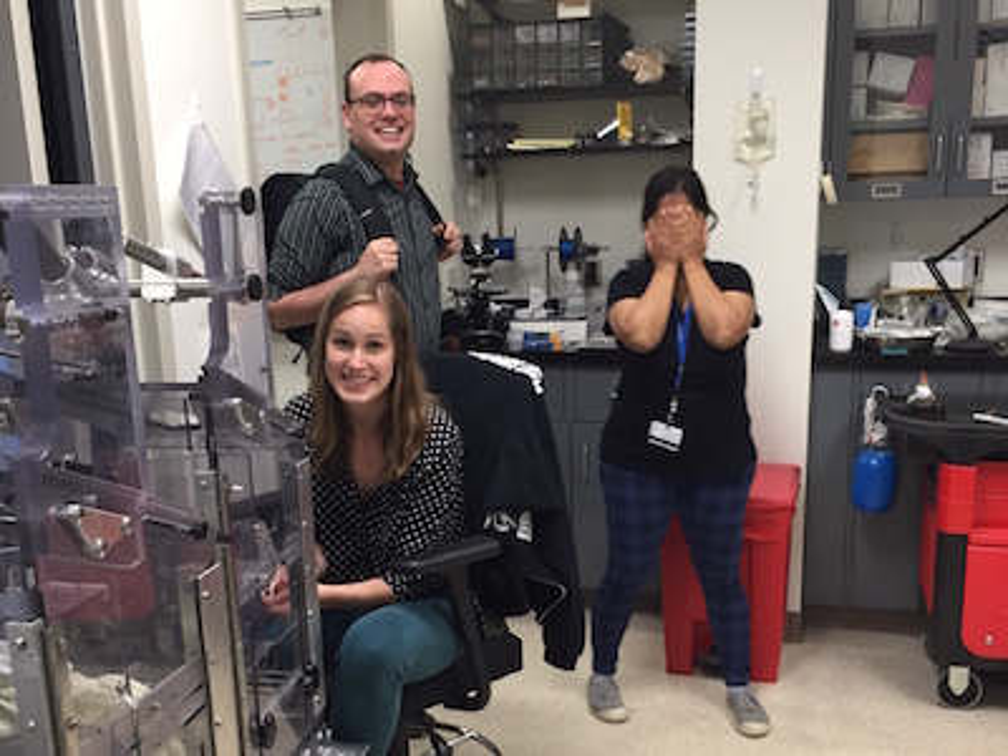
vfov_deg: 48.2
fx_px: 844
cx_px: 504
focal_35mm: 29
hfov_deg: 61.7
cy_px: 378
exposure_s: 1/30
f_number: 2.2
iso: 100
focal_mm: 4.15
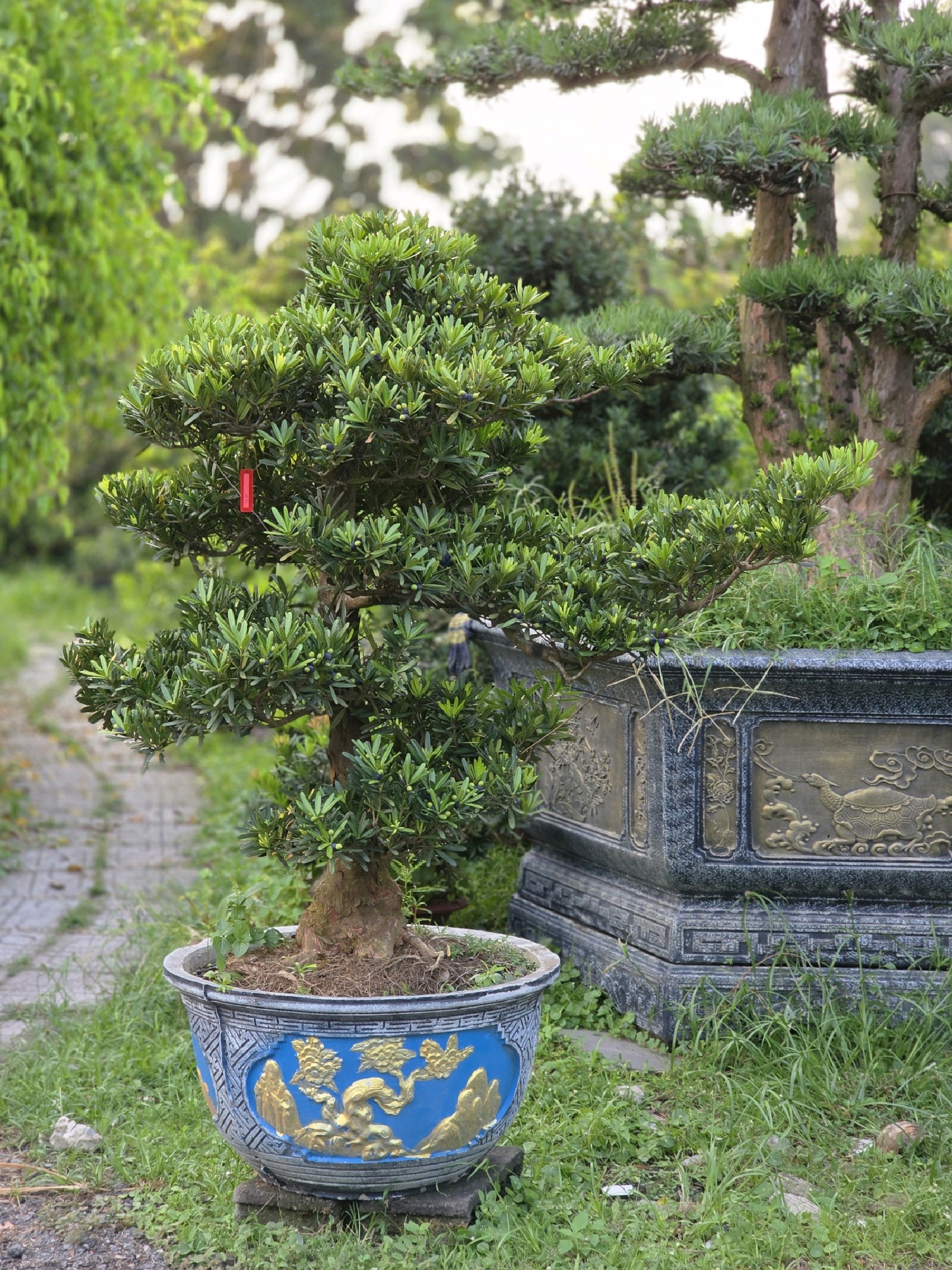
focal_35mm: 69
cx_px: 476
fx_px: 2530
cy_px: 635
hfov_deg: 21.3
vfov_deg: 28.2
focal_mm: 7.9
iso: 50
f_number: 2.4
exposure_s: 1/161
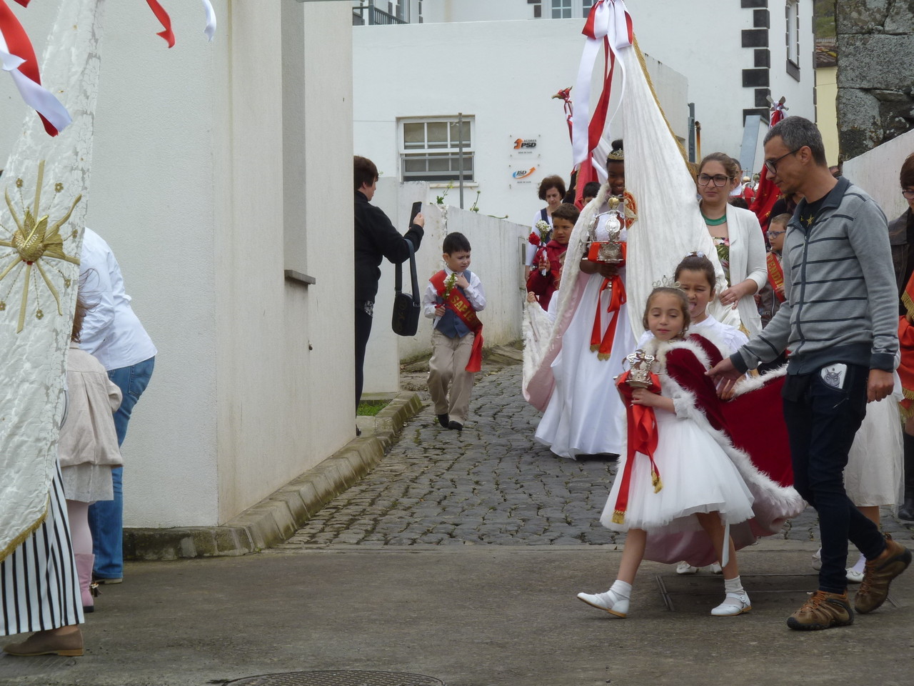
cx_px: 457
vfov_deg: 10.2
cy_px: 343
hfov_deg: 13.5
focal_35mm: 146
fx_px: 3855
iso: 80
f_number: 5.6
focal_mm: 26
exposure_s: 1/250
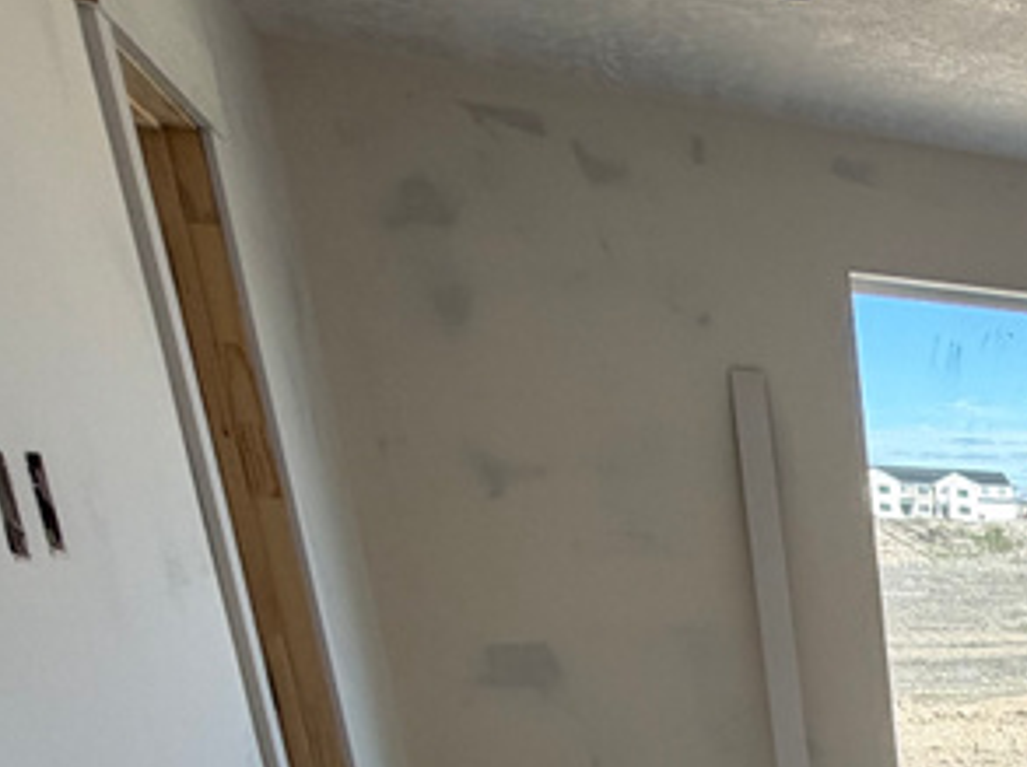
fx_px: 1452
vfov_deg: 25.2
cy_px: 1019
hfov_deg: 27.4
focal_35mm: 49
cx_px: 1528
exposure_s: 1/121
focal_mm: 2.22
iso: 64
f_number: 2.2
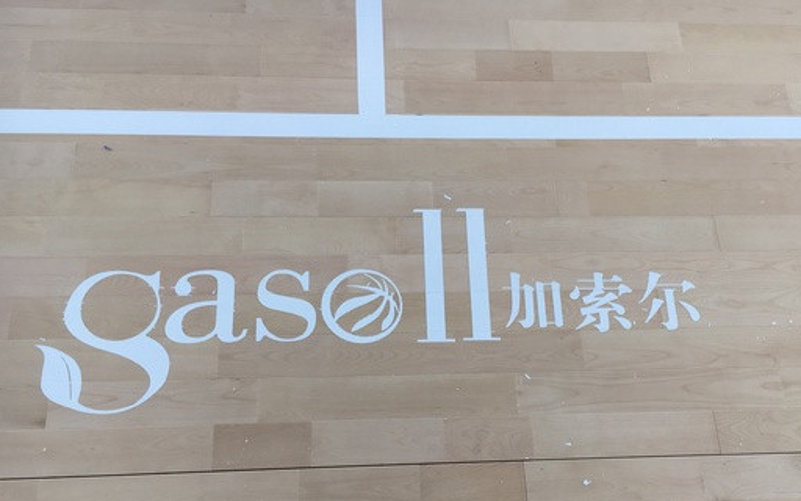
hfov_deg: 53.9
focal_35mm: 36
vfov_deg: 35.0
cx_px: 438
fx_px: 786
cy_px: 337
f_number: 2.2
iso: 25
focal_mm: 4.15
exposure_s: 1/50
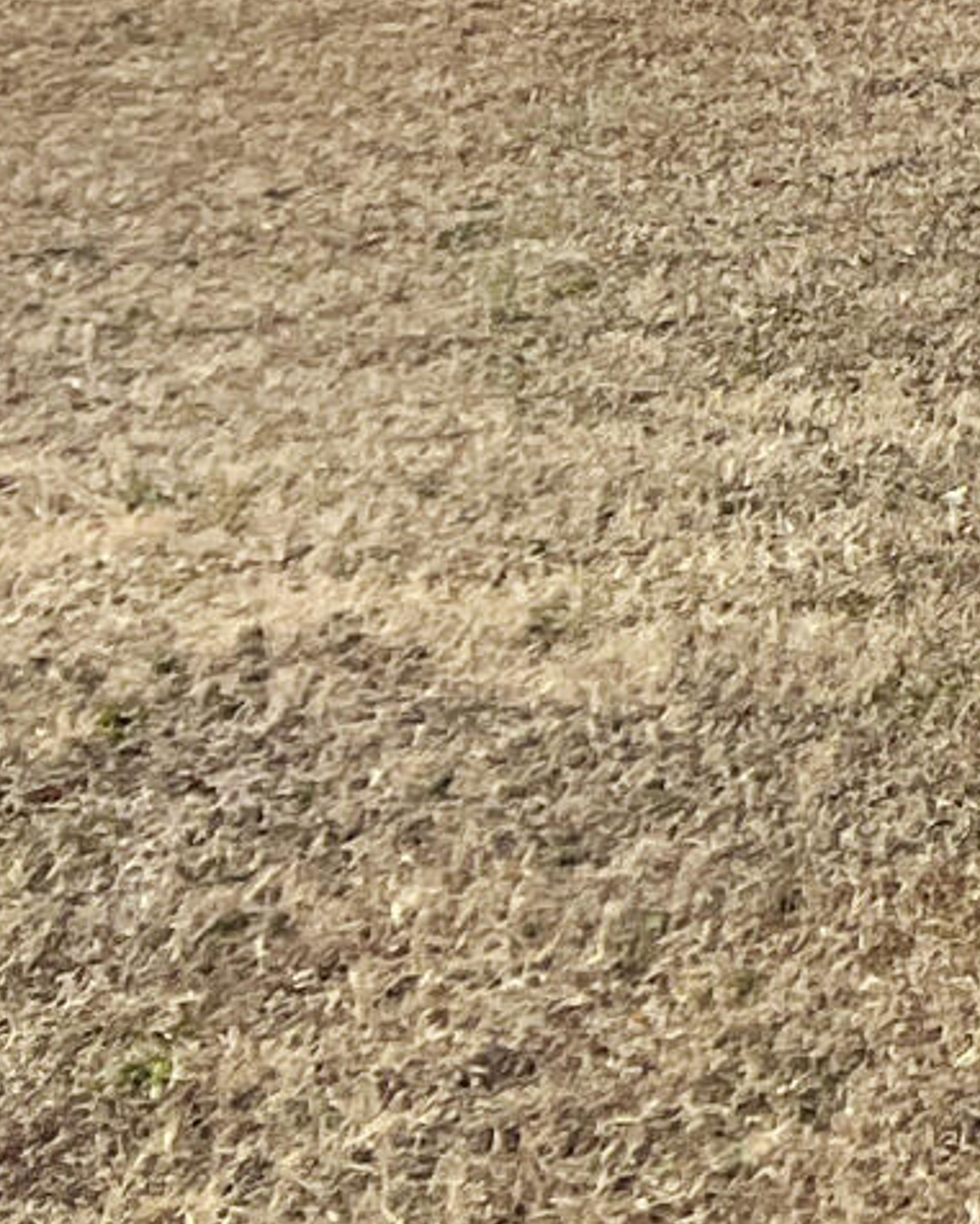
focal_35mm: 160
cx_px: 3827
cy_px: -1075
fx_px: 5799
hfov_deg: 7.3
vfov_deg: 11.1
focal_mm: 5.7
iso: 50
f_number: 1.5
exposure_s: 1/6579
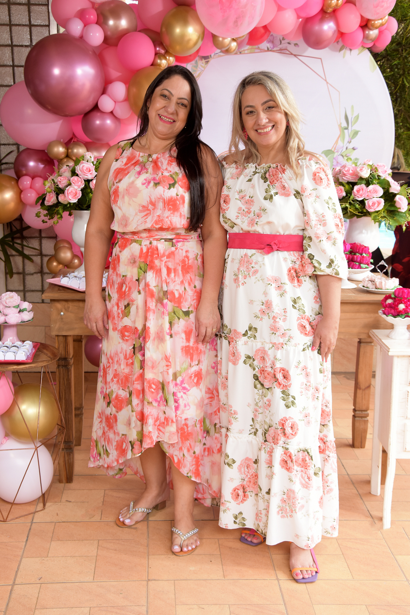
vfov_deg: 37.9
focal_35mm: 52
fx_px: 897
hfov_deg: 25.8
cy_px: 308
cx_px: 205
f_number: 8
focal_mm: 35
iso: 500
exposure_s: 1/200
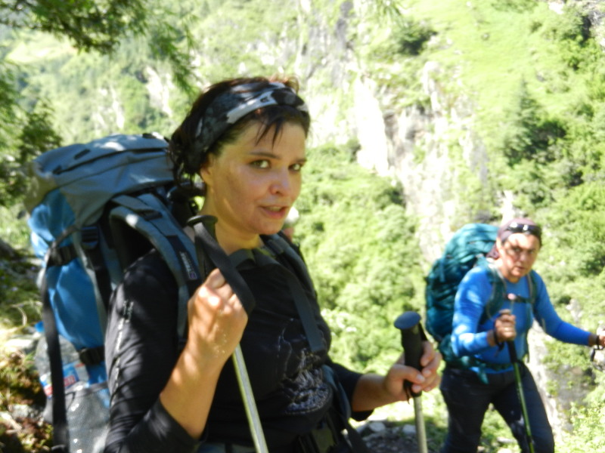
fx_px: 664
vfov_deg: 37.7
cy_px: 226
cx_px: 302
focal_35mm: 38
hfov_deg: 49.0
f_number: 4
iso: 160
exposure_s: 1/125
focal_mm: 6.9
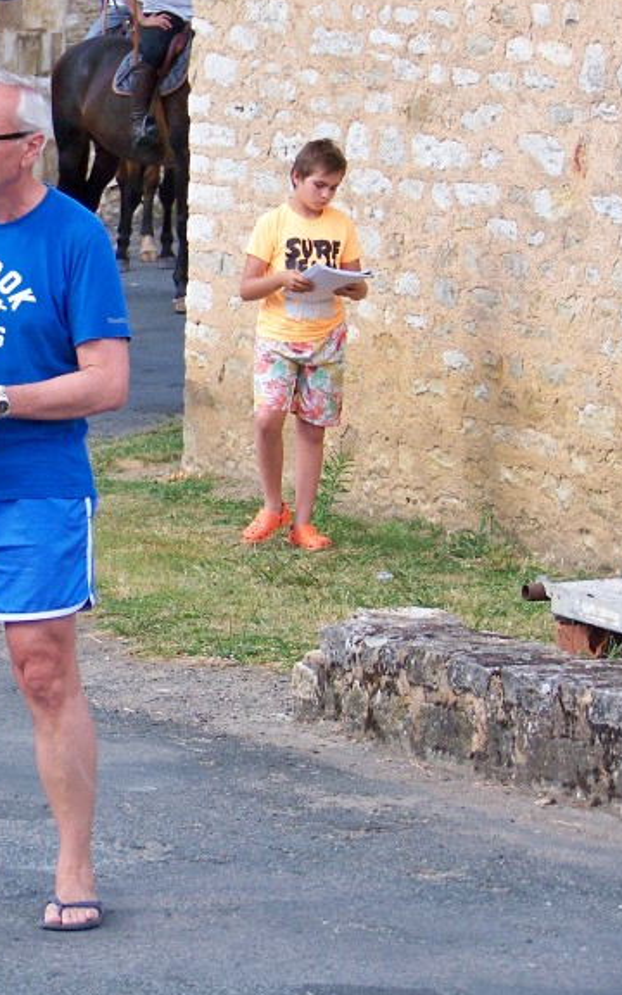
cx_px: -244
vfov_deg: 11.6
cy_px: 364
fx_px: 4909
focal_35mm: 181
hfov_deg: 7.2
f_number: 3.2
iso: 100
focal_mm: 17.6
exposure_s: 1/250
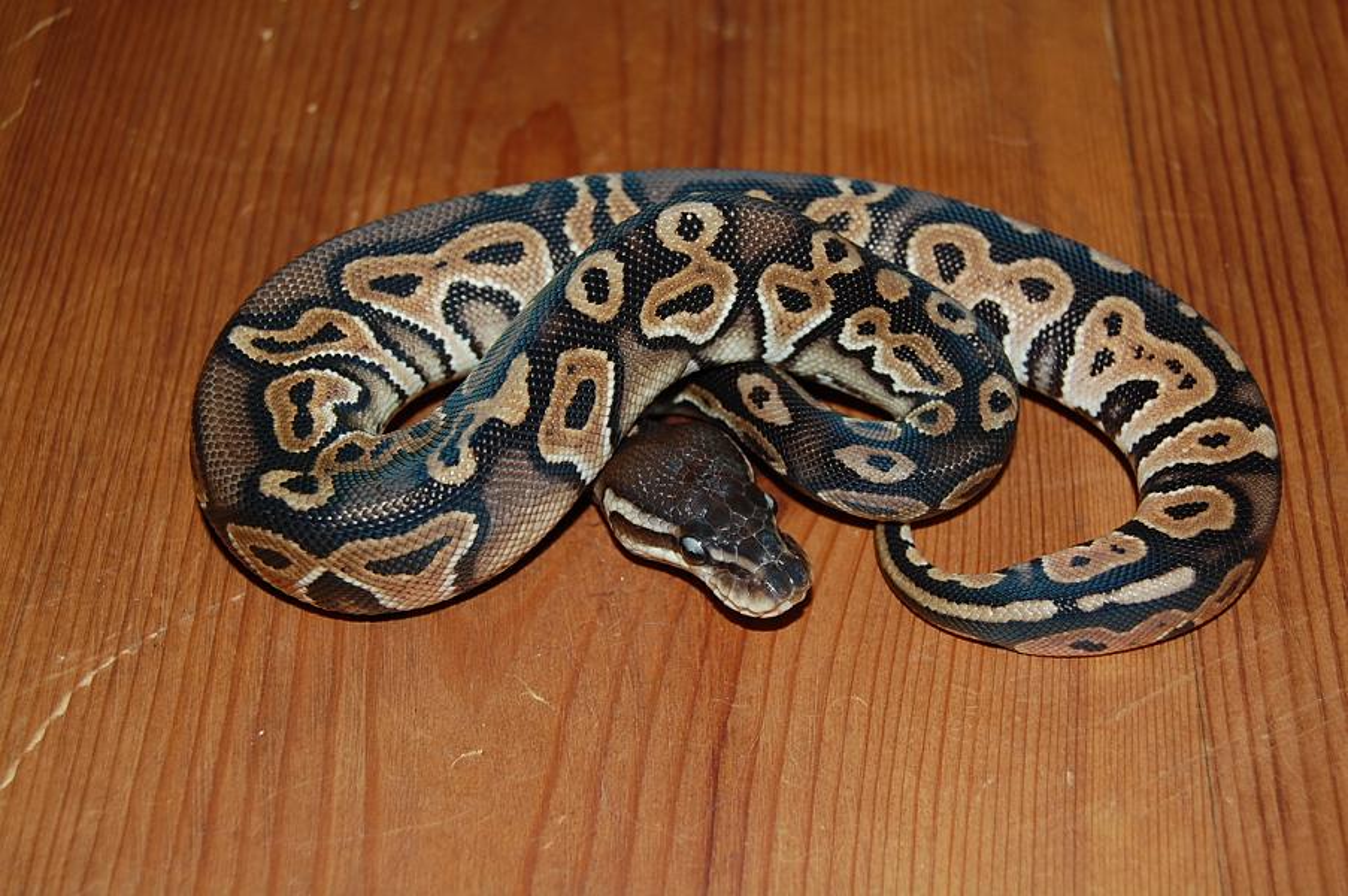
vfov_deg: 22.6
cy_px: 448
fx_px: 2244
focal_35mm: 60
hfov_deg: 33.4
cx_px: 674
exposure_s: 1/320
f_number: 5.6
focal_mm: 40
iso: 400
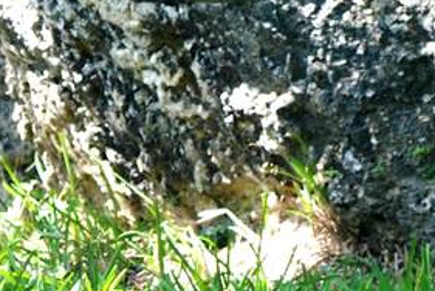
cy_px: -318
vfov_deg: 1.7
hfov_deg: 2.5
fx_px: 9820
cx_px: 1135
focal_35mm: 812
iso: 400
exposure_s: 1/320
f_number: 4.5
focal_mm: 95
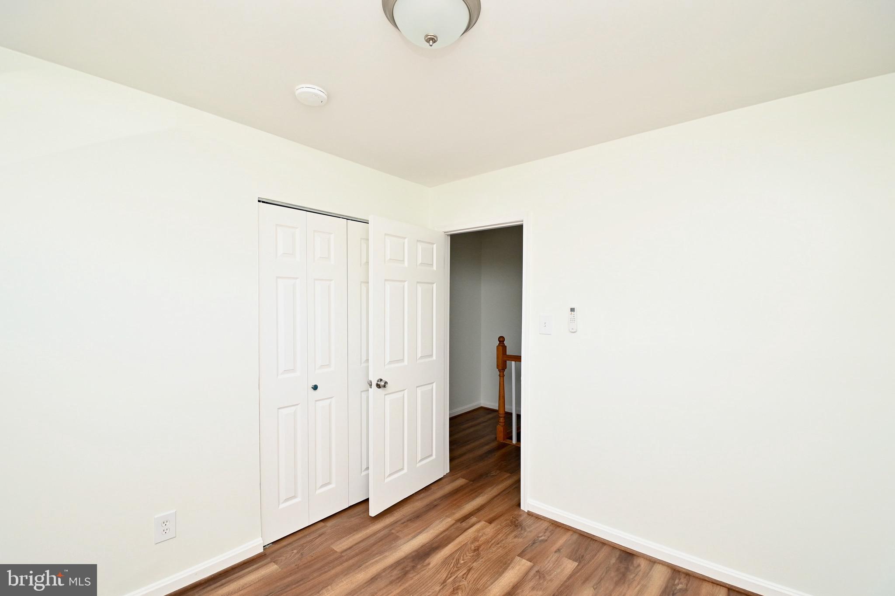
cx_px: 448
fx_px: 373
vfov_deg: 77.3
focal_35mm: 15
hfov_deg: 100.4
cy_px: 298
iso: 320
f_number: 7.1
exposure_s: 1/200
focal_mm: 10
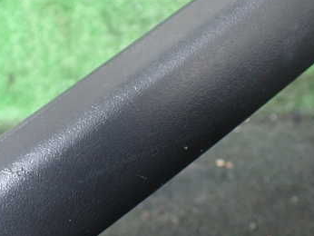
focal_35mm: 52
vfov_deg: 28.1
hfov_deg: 36.1
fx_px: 472
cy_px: 126
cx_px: 88
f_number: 2.3
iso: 800
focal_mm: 5.4
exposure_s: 1/80
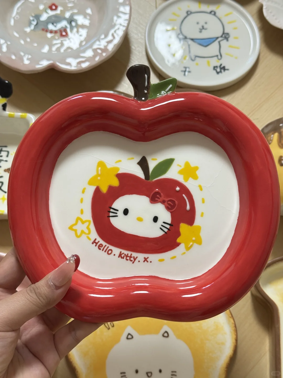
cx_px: 142
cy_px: 189
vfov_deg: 39.7
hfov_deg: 30.3
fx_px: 523
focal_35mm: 48
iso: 100
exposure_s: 1/50
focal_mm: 6.76
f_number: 1.78
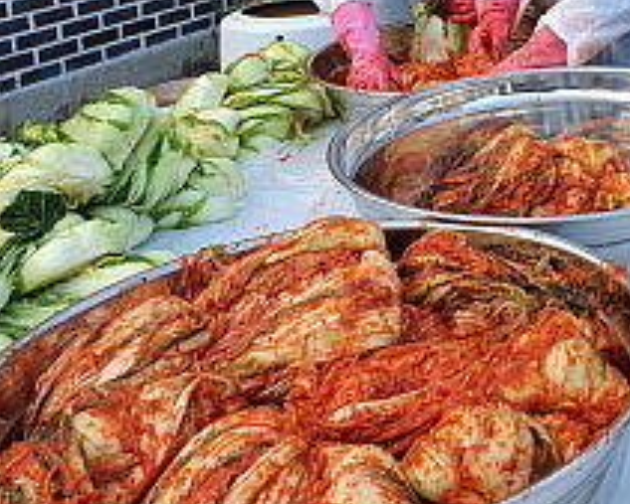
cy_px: -7
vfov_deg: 24.2
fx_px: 1119
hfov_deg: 29.2
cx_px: 645
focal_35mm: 60
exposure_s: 1/174
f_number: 2.4
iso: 50
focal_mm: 4.32
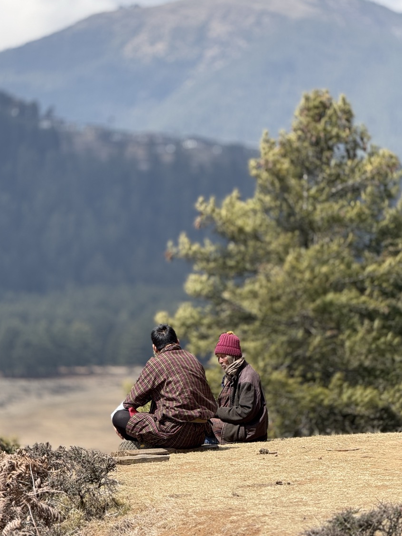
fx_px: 2105
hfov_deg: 10.9
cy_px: 237
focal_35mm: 136
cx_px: 190
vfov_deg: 14.5
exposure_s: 1/1048
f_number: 2.8
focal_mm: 15.66
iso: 64
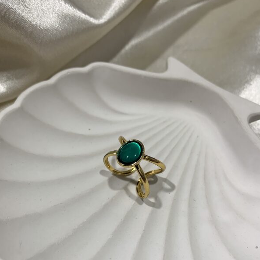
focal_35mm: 31
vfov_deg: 52.0
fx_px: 263
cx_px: 129
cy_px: 163
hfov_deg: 52.5
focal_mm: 4.25
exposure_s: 1/50
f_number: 1.8
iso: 50
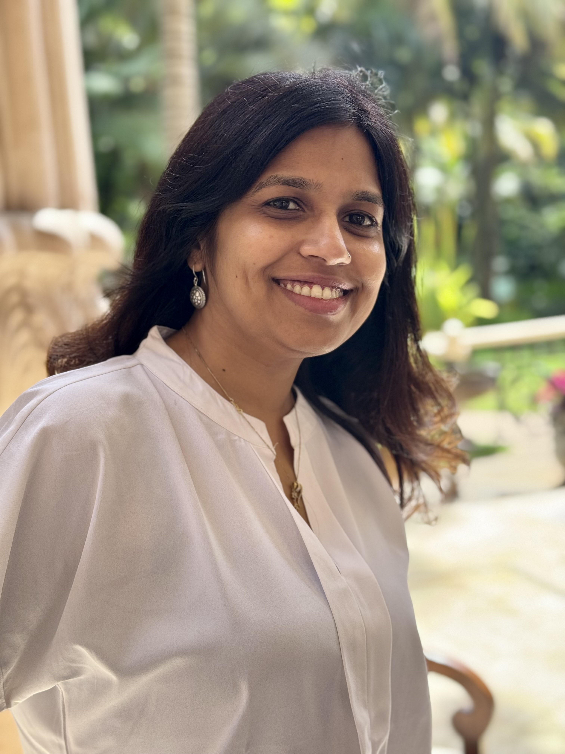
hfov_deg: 30.3
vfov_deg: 39.7
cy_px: 377
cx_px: 282
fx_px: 1045
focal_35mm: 48
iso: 64
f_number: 1.78
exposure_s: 1/244
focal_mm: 6.76
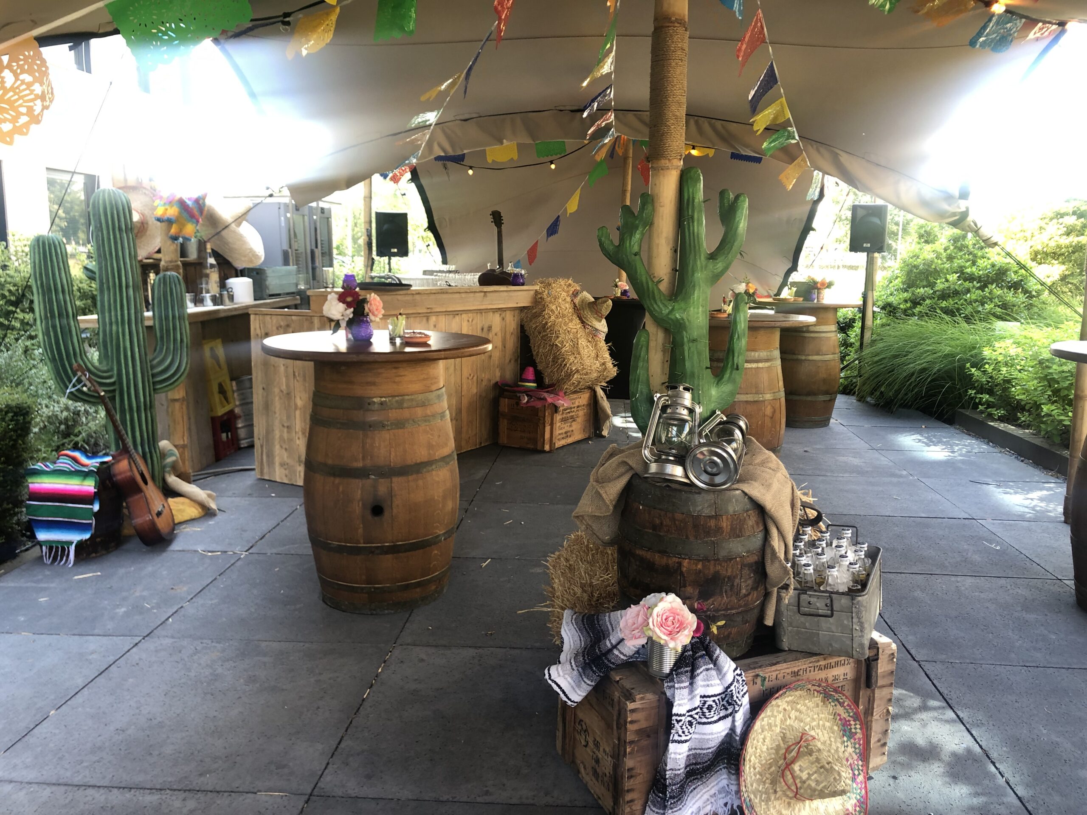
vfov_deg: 49.7
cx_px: 544
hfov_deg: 63.4
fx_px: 879
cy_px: 408
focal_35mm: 28
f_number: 1.8
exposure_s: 1/50
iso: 25
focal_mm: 3.99
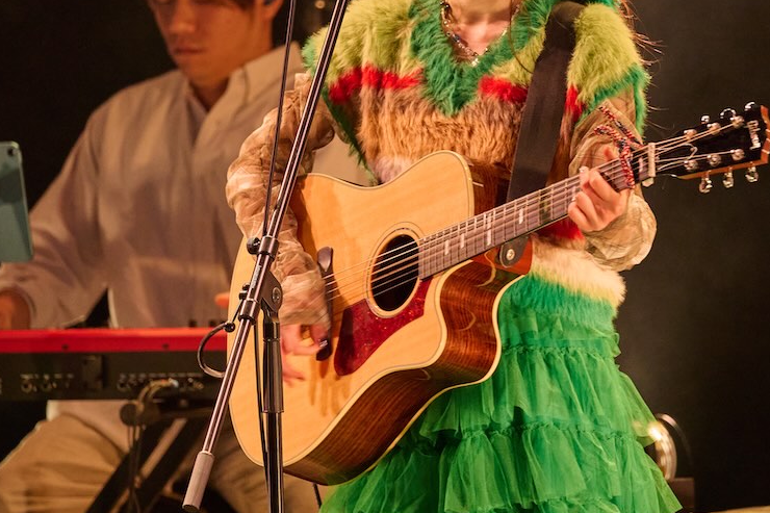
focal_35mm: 484
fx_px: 10349
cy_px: 133
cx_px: 578
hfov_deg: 4.3
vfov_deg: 2.8
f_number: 5.3
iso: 1250
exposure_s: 1/200
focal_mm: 280
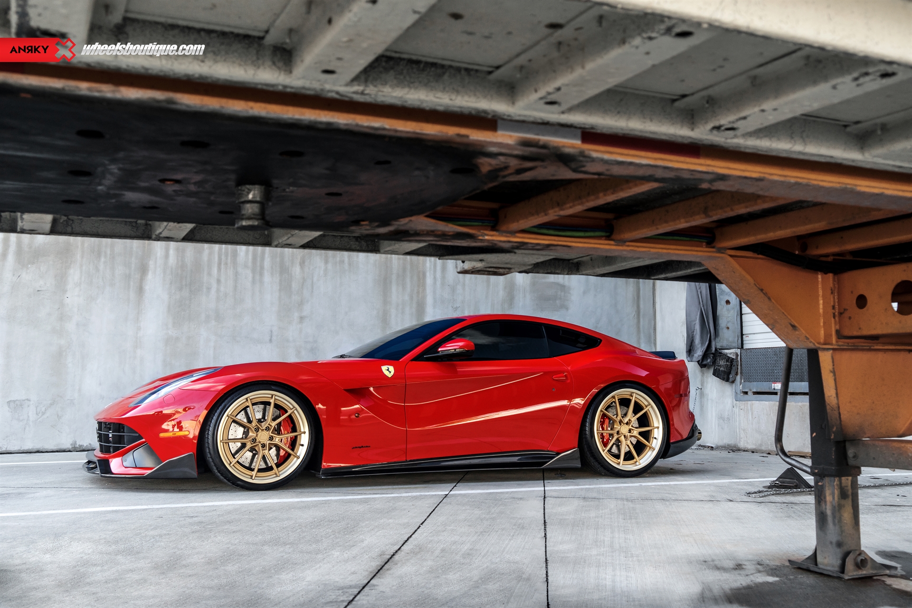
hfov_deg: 54.4
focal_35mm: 35
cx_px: 456
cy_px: 304
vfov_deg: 37.9
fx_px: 887
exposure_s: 1/160
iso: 640
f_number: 5.6
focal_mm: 35
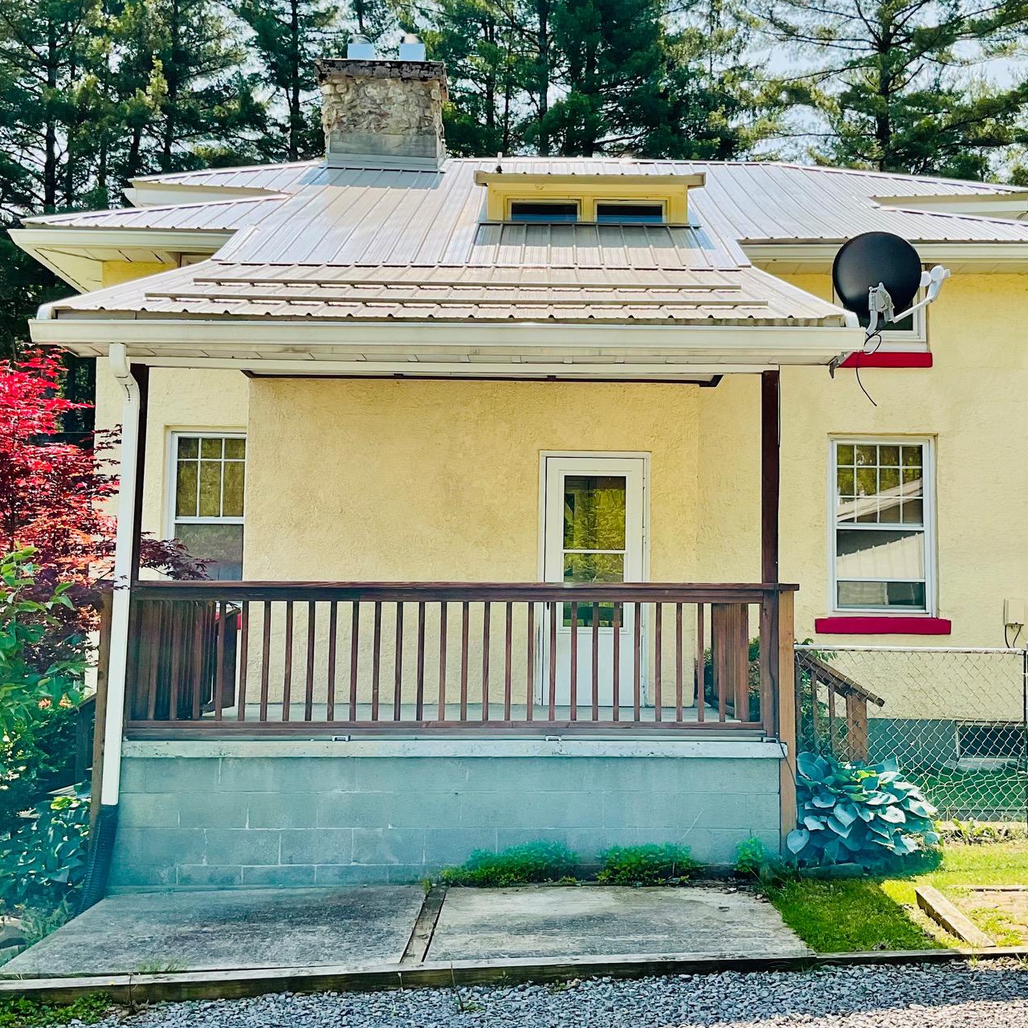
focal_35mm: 41
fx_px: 1378
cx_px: 580
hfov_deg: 40.8
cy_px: 500
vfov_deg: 40.9
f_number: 1.8
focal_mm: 3
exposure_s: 1/869
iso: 16
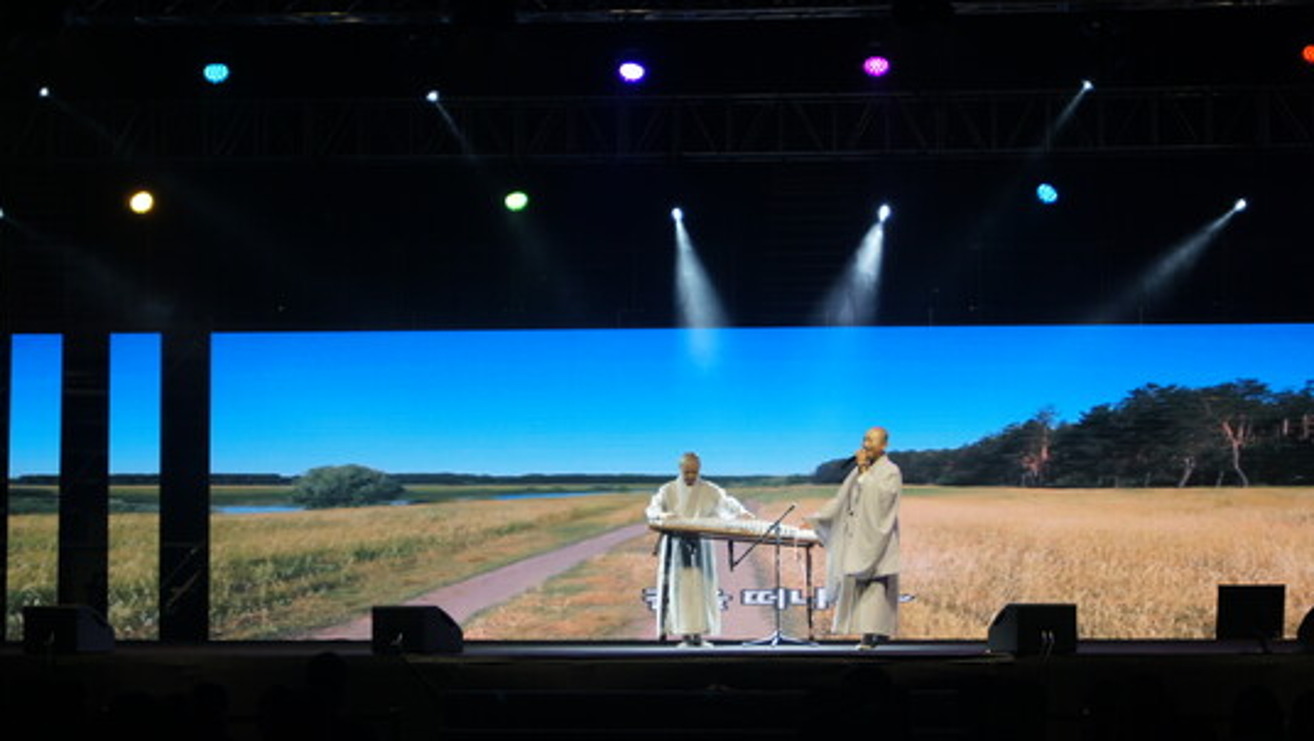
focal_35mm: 97
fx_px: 3367
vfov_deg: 12.5
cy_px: 448
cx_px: 694
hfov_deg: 22.1
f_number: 5.6
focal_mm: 55
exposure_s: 1/100
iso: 500
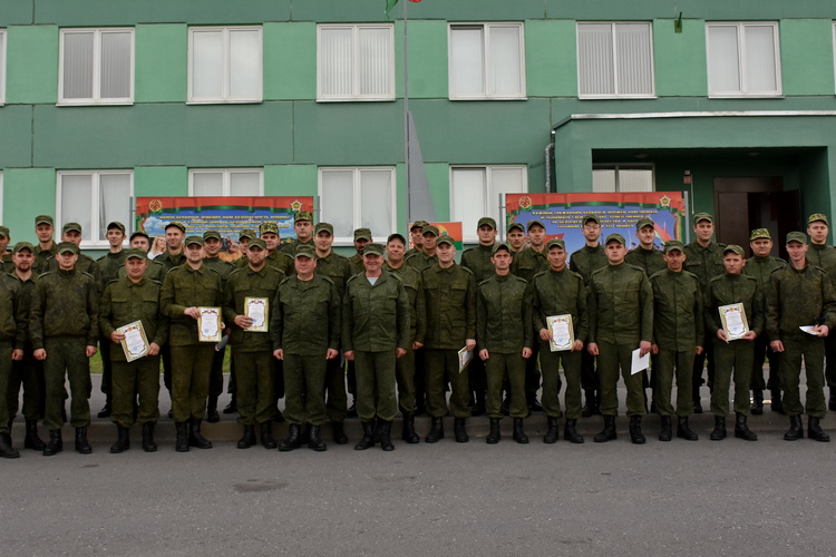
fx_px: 766
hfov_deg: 57.2
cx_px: 418
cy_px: 278
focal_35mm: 33
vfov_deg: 40.0
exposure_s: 1/500
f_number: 8
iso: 640
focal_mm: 22
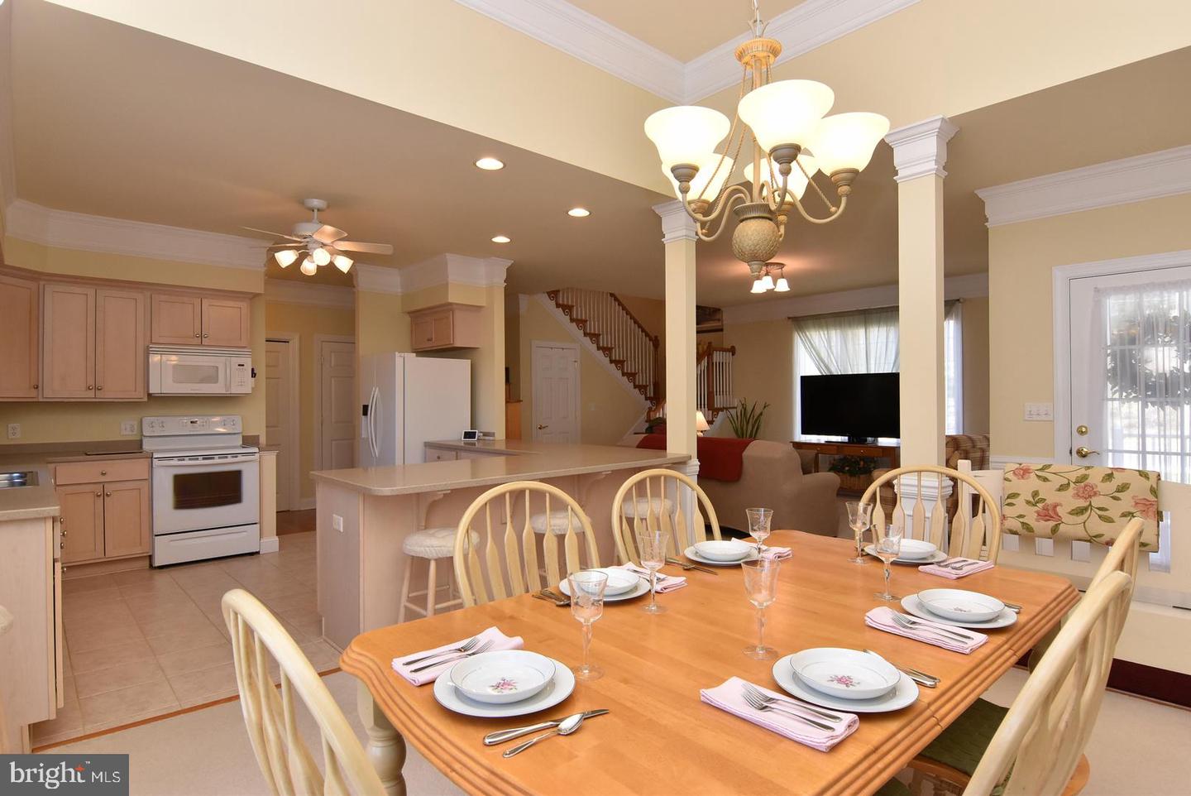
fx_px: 596
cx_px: 596
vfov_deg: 67.5
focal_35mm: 18
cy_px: 398
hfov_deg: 90.0
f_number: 8
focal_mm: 12
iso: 800
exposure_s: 1/100
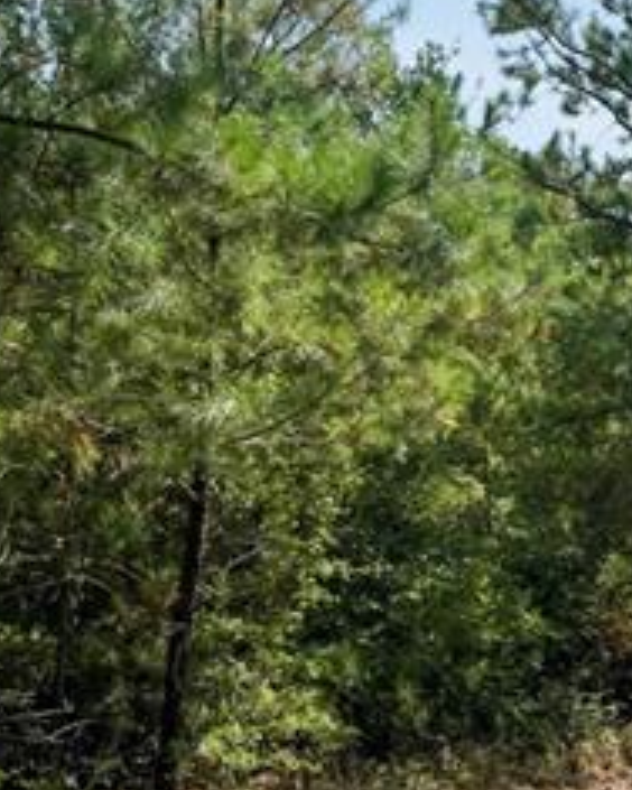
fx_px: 1941
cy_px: 447
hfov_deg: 18.1
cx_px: 595
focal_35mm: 83
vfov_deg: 23.0
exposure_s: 1/4274
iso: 50
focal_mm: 5.7
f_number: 1.5
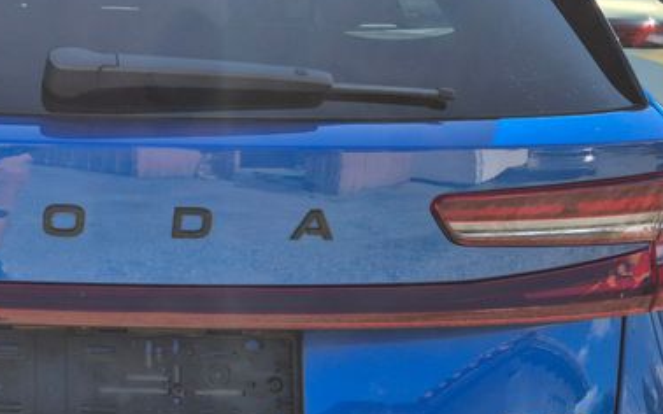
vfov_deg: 19.6
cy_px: 312
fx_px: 1192
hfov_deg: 28.8
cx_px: -25
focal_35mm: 66
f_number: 1.8
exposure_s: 1/1304
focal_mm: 5.4
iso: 25
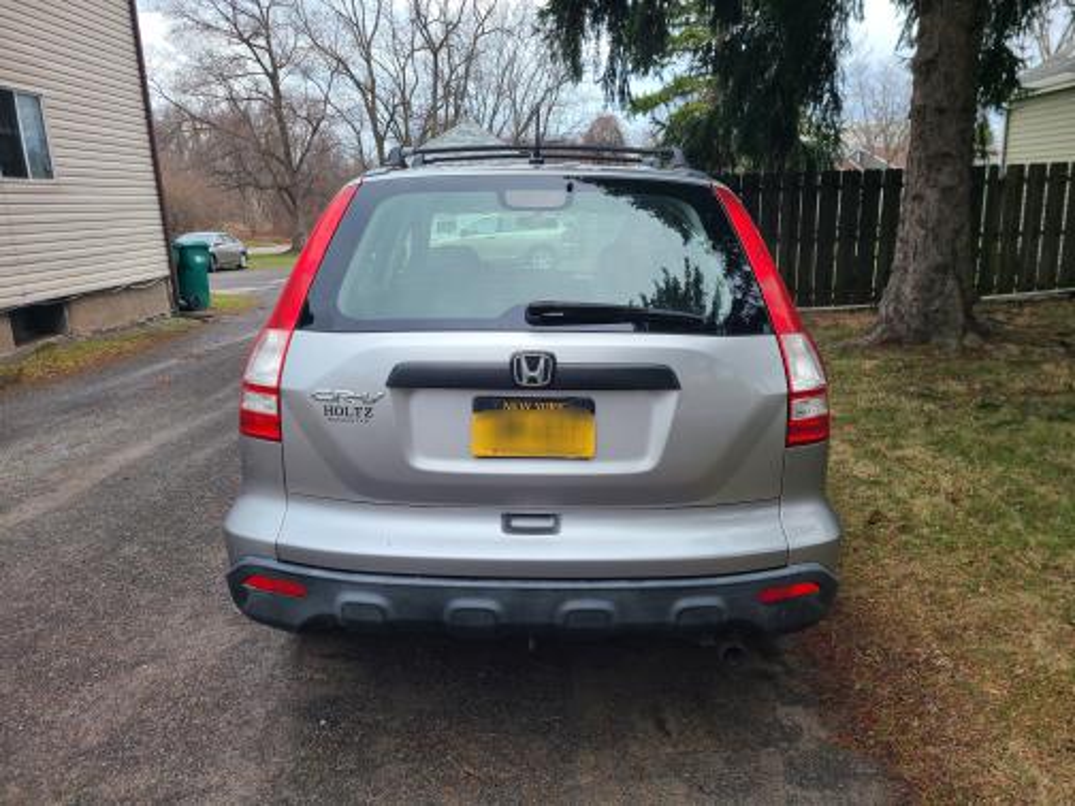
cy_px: 403
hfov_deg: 67.3
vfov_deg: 53.1
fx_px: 807
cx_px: 538
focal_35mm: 26
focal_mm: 5.4
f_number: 1.8
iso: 40
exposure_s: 1/625
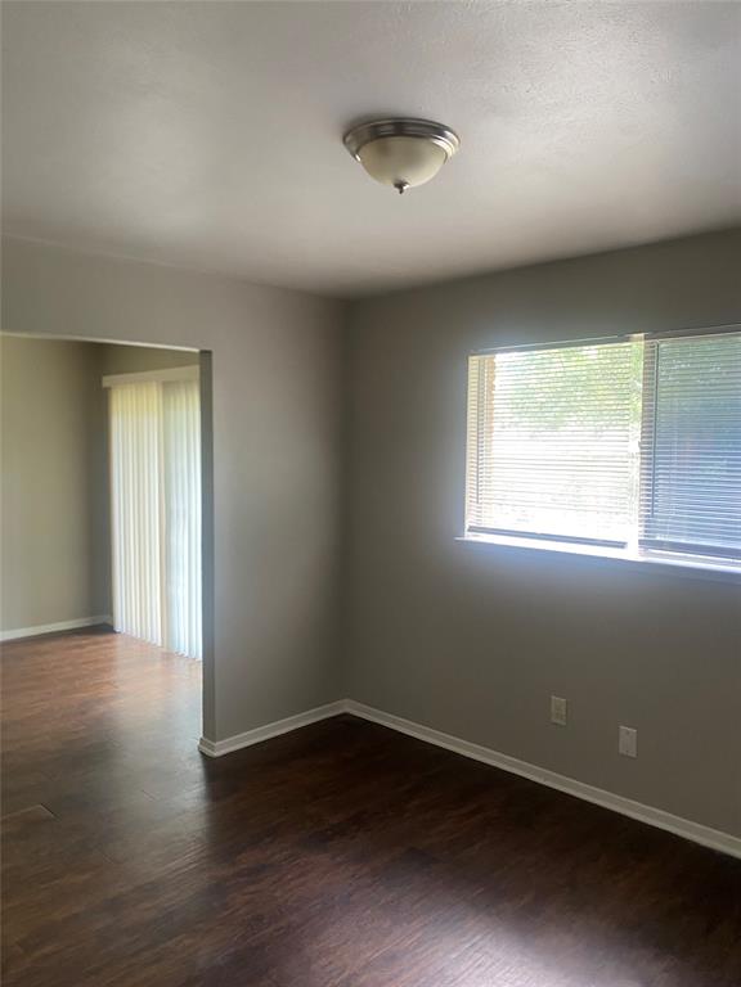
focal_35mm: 26
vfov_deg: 67.3
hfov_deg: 53.1
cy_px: 494
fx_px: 742
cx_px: 370
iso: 160
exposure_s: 1/60
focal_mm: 4.25
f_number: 1.8
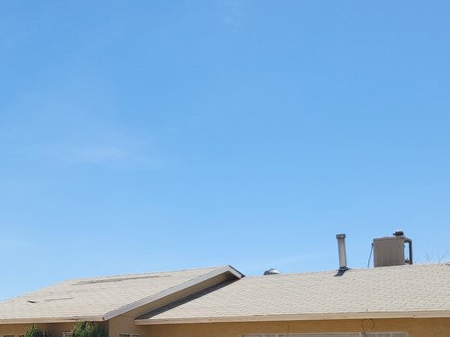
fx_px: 767
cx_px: 63
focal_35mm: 59
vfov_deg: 24.4
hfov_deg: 31.5
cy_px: 269
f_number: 1.8
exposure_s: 1/2579
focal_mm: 5.4
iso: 40
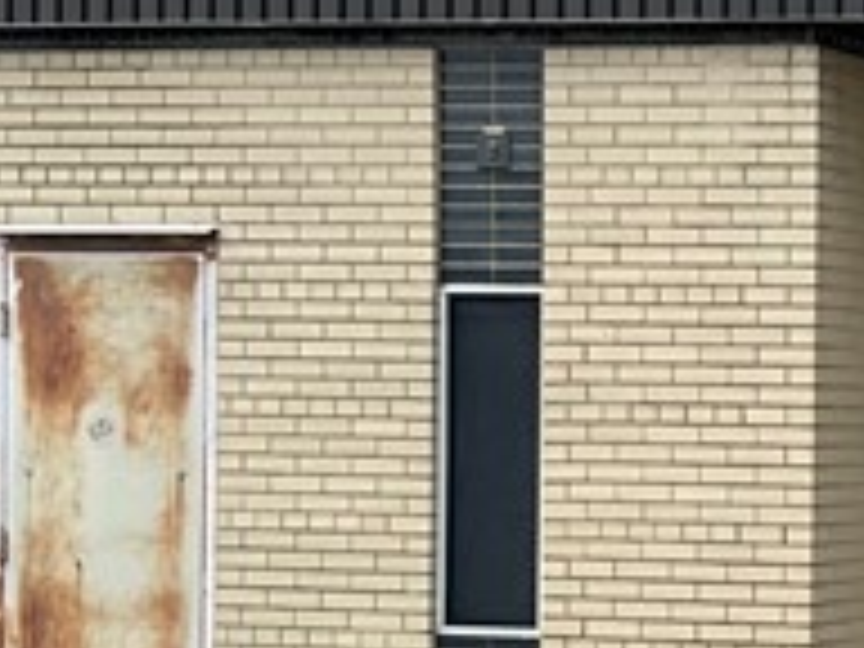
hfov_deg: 14.4
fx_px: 3195
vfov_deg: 11.6
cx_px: 1269
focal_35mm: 128
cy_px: 482
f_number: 1.78
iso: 80
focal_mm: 6.86
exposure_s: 1/2469
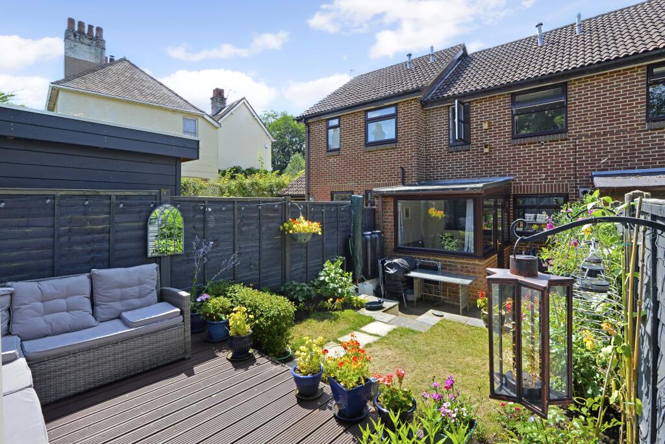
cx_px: 332
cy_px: 222
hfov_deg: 96.7
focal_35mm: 16
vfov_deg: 73.8
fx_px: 296
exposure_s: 1/125
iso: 400
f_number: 14
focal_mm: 16
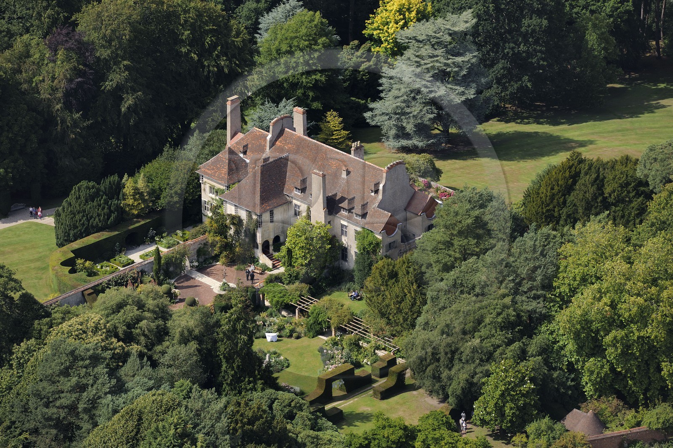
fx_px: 3736
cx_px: 336
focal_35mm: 200
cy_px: 224
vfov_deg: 6.9
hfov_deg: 10.3
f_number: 5
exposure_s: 1/1000
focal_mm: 200
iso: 400
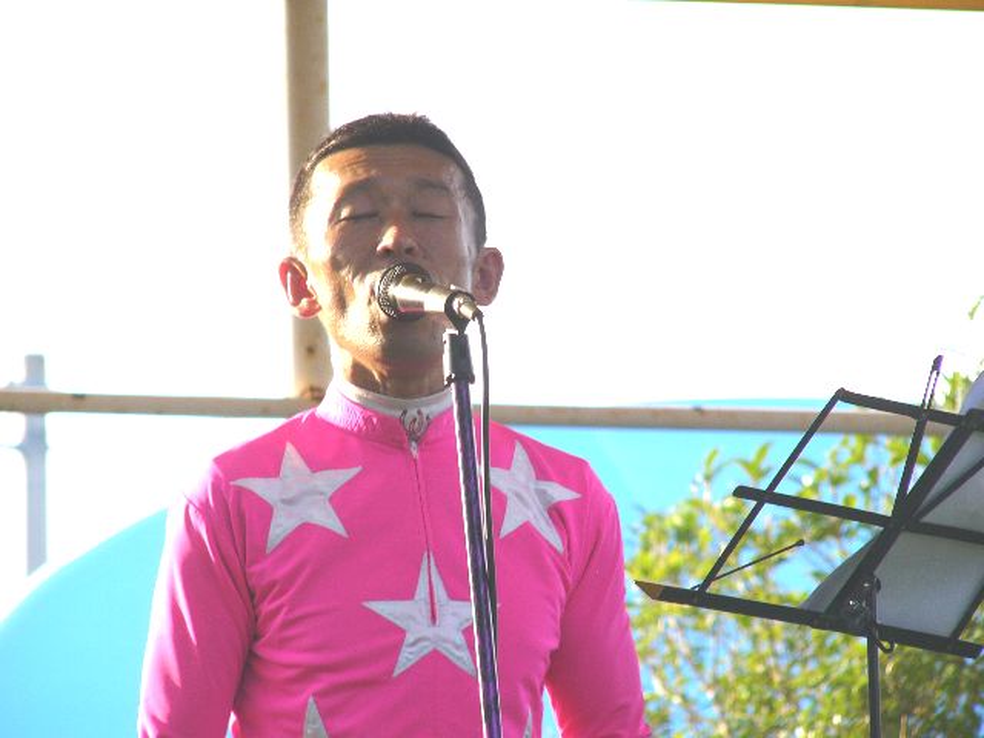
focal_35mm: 319
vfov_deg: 4.7
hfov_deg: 6.2
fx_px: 9068
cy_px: 369
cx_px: 492
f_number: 5.2
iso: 50
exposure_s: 1/250
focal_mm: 53
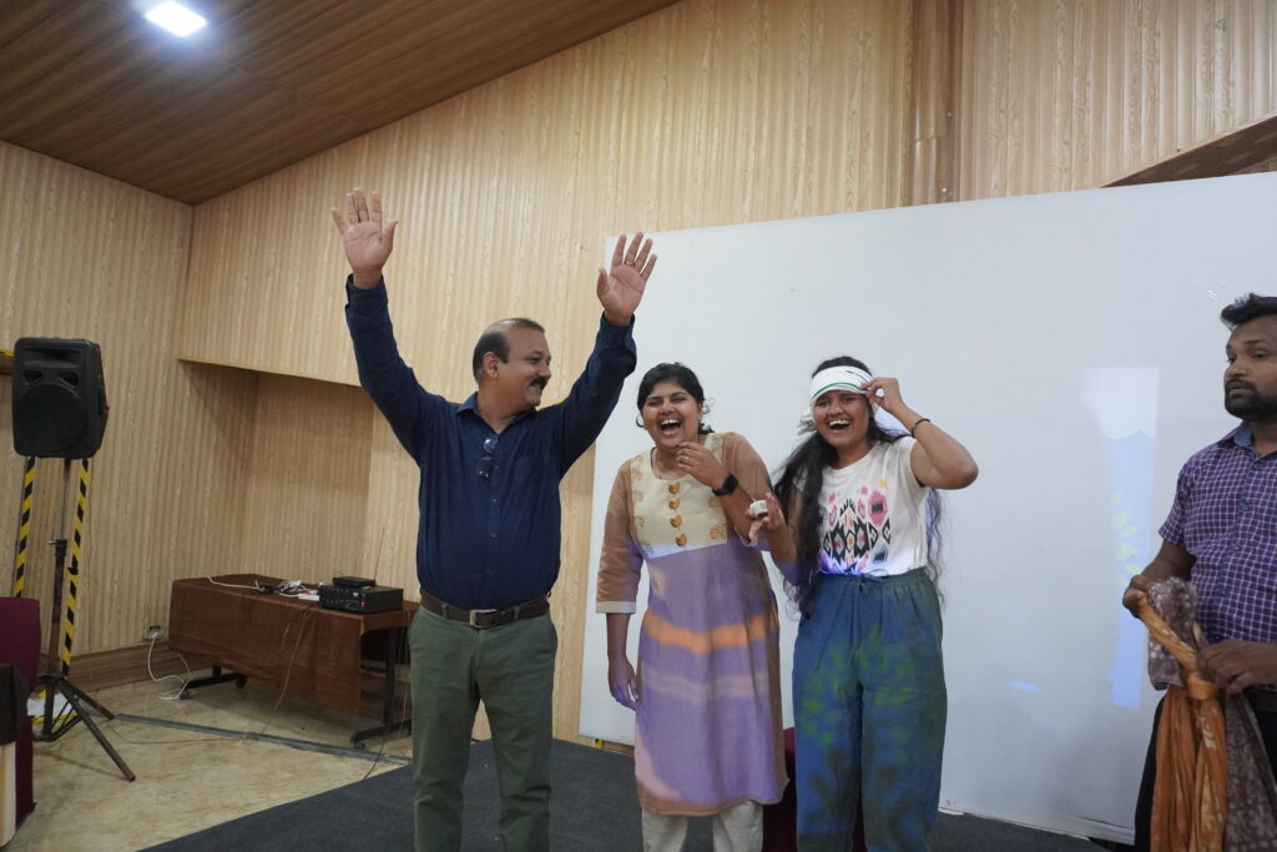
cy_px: 426
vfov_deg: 50.4
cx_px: 638
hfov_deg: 70.4
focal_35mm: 26
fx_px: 905
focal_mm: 17
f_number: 4
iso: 4000
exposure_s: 1/160
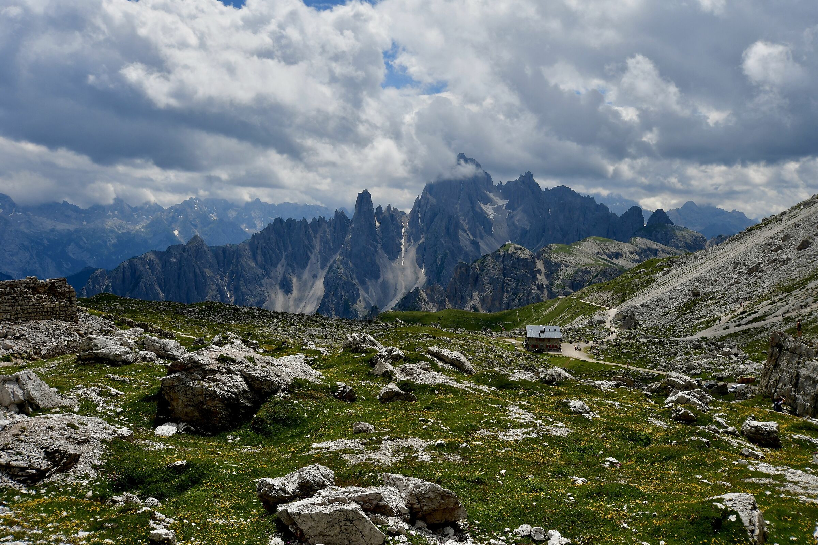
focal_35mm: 36
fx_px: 818
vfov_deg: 36.9
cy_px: 272
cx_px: 409
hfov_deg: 53.1
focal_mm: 24
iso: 200
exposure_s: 1/640
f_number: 11
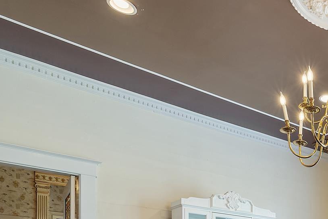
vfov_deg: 26.2
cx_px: 372
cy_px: 291
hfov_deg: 37.1
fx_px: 392
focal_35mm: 43
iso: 800
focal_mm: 14
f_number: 8
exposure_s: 1/10
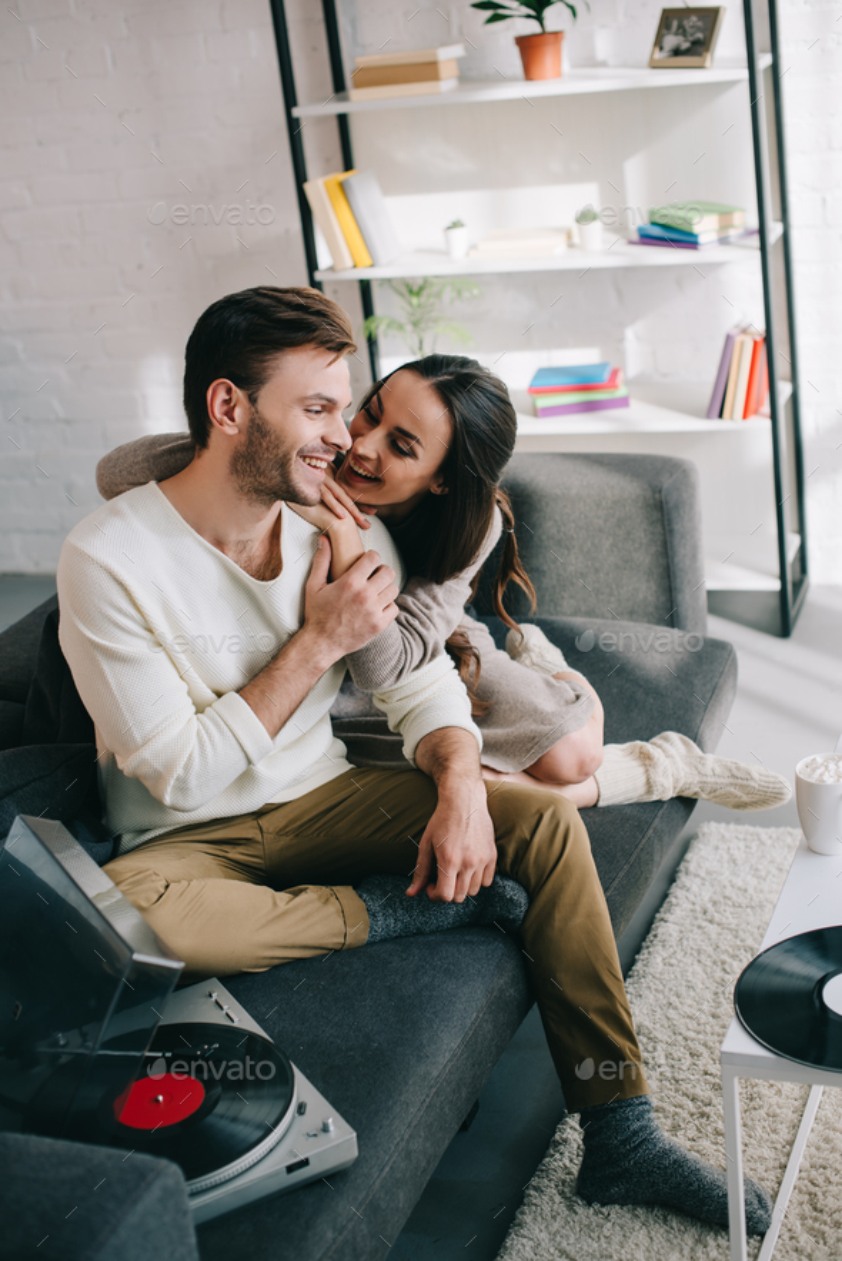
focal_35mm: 50
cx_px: 421
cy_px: 630
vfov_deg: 39.6
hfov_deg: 27.0
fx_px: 1753
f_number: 3.2
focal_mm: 50
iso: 100
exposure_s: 1/200
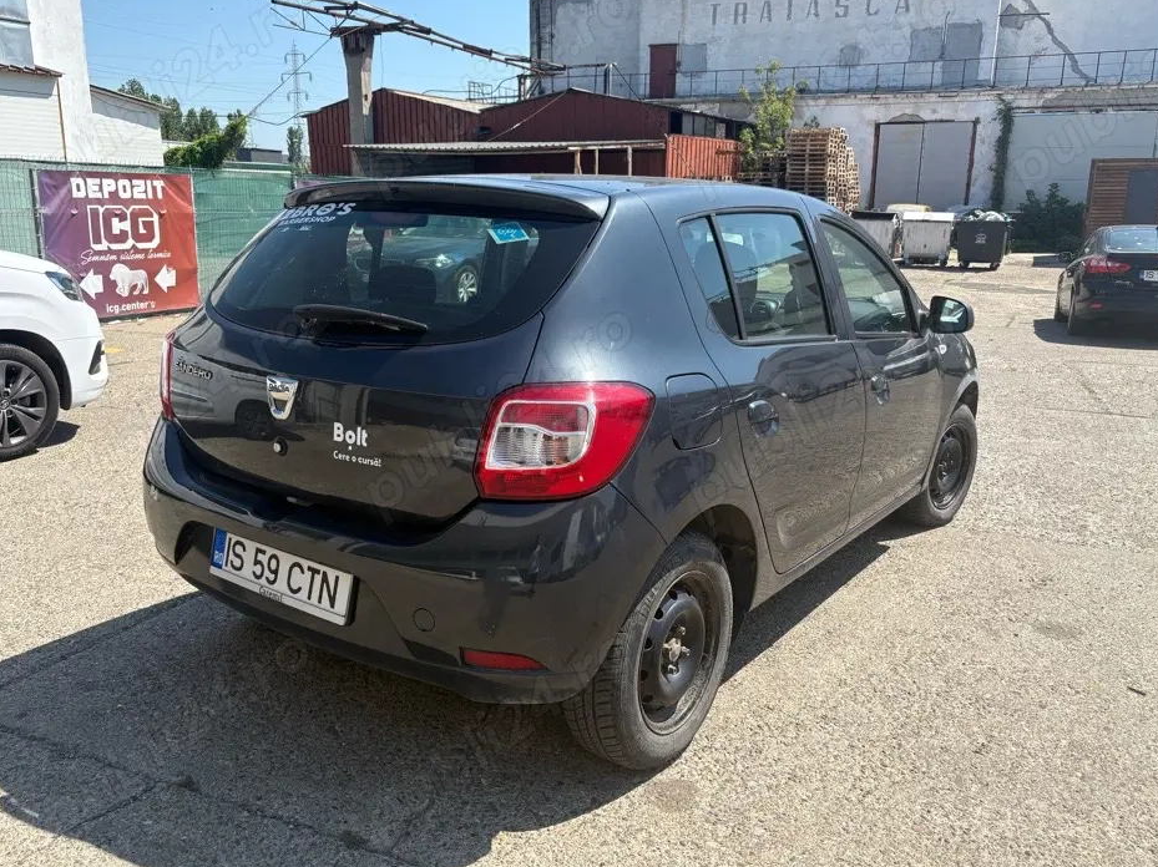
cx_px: 581
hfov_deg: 63.5
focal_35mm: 28
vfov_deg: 49.7
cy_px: 421
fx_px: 936
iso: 50
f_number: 1.6
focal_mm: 5.96
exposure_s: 1/2141
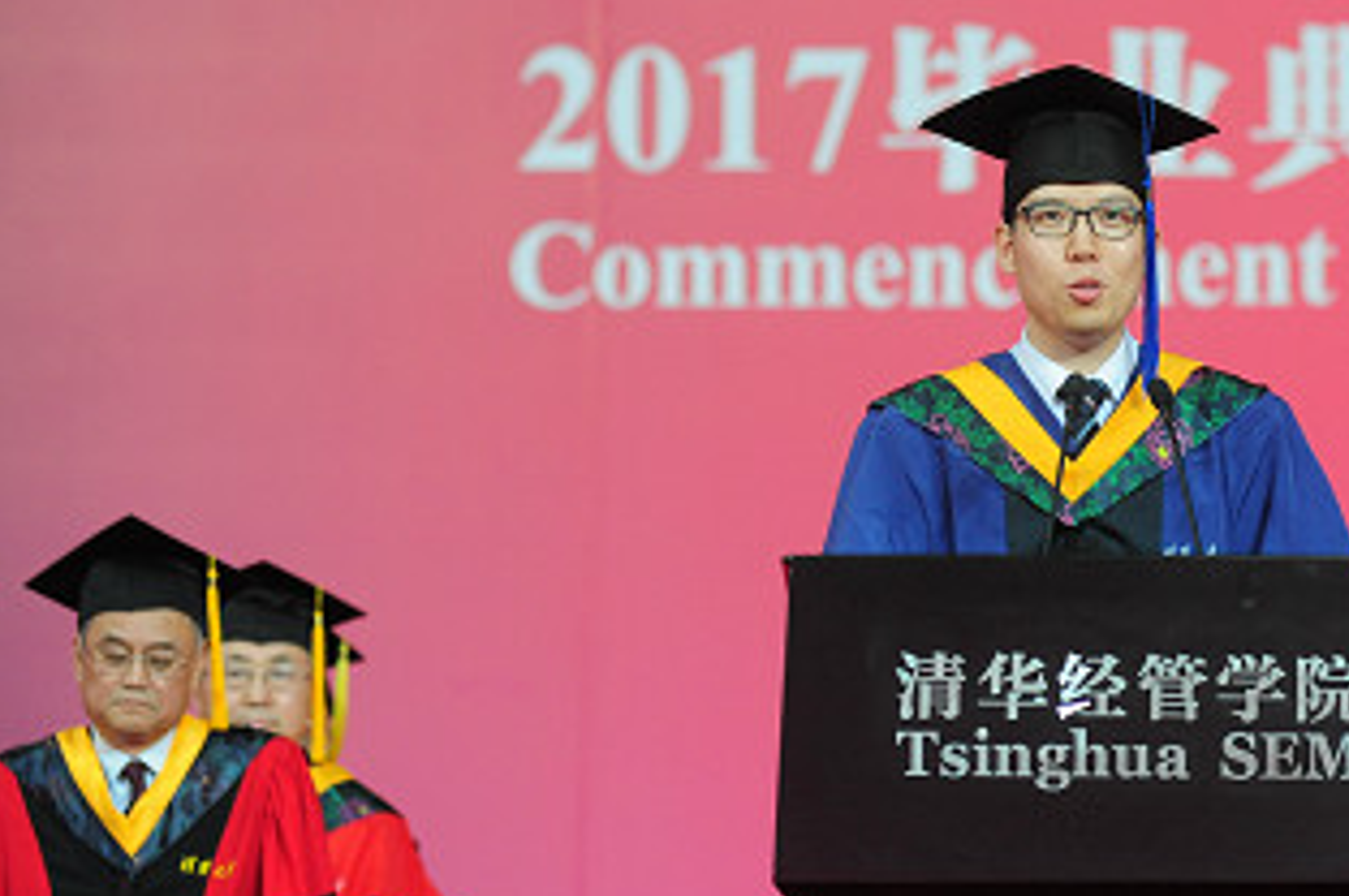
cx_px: 1039
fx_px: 6289
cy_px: 258
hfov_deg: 12.2
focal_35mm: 168
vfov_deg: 8.1
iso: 2500
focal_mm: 105
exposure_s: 1/200
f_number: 5.6
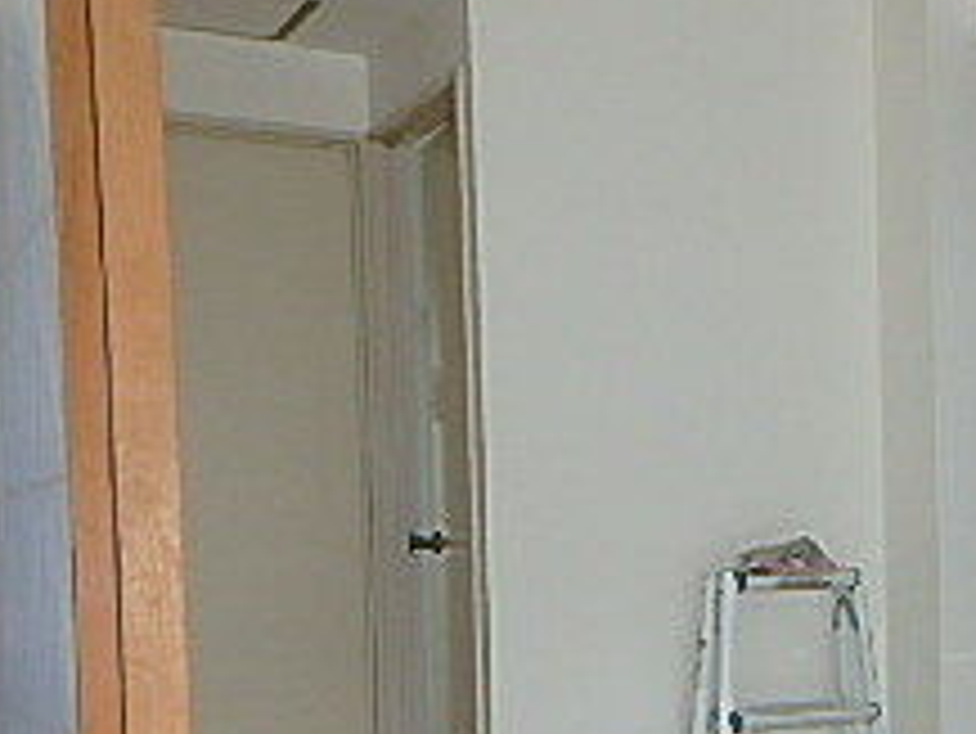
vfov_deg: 23.2
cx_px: 1426
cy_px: 612
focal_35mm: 62
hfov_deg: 24.8
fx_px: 1749
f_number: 3.5
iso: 125
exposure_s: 1/80
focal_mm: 3.7
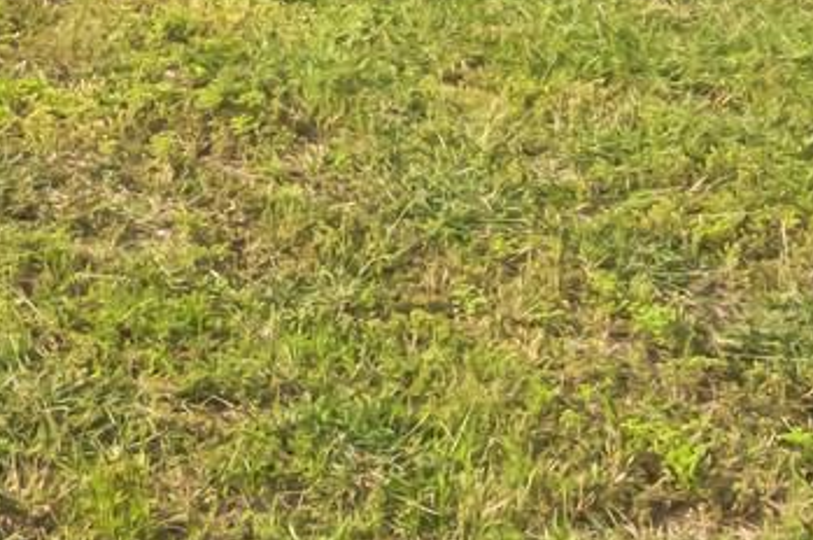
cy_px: -343
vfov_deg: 13.4
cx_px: -354
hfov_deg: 19.3
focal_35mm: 94
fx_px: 2121
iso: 200
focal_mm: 16
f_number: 22
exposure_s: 1/60
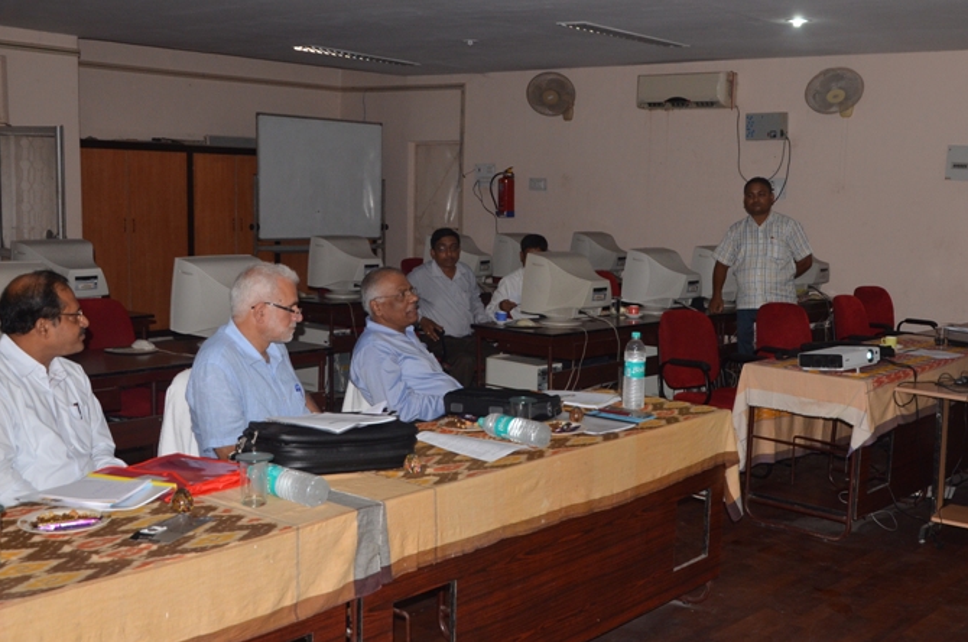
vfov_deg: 31.1
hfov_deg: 45.3
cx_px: 569
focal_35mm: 43
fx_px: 1154
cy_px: 322
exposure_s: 1/125
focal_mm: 24
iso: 640
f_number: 7.1
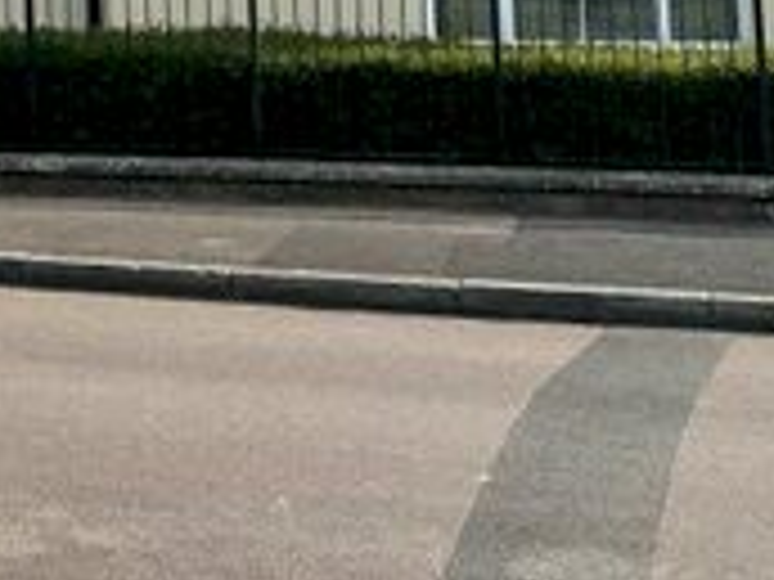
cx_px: -338
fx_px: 2370
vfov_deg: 13.1
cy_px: -317
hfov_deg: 17.0
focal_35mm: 106
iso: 32
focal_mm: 4.2
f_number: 1.6
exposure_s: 1/1825
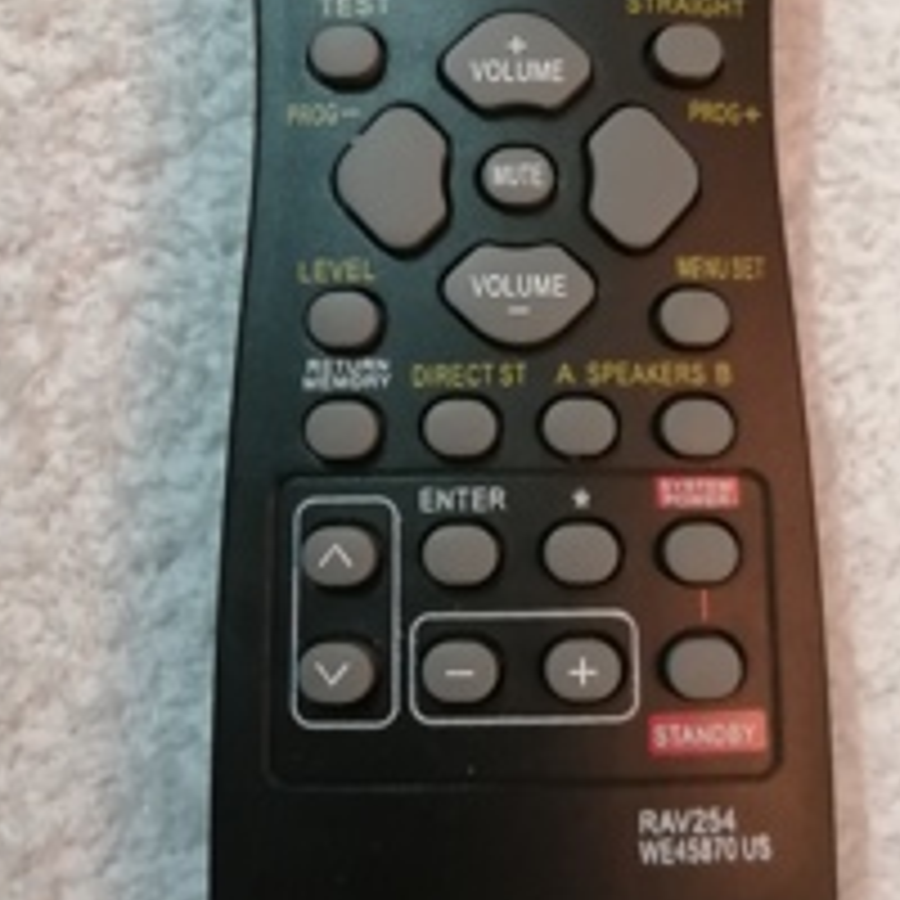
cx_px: 531
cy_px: 338
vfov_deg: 36.6
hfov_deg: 36.7
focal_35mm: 46
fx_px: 1353
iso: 400
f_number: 1.8
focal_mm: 3.6
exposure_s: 1/20
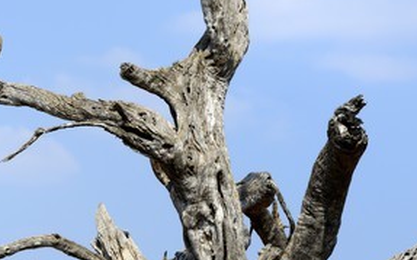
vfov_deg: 3.1
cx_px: 135
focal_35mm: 418
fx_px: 4748
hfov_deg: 5.0
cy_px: 173
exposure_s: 1/640
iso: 400
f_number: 11
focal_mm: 280
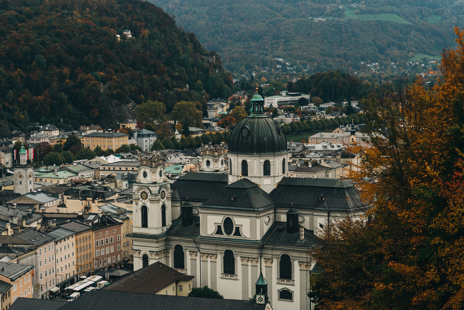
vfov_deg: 19.5
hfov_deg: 28.8
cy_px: 155
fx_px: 903
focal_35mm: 70
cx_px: 232
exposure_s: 1/160
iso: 100
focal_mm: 70
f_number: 4
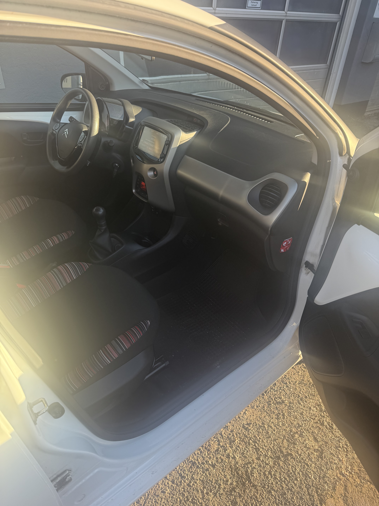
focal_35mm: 24
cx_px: 190
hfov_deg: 56.8
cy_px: 253
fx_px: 350
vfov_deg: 71.6
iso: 80
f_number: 1.78
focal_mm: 6.76
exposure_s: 1/332
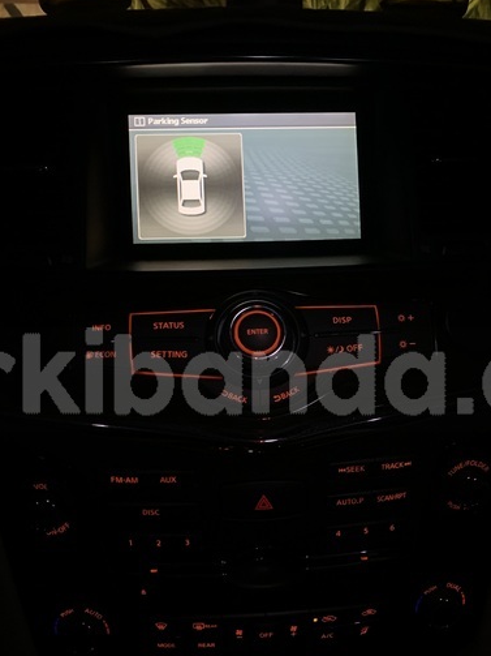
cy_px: 380
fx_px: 587
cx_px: 266
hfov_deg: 45.4
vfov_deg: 58.1
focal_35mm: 31
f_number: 1.8
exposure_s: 1/35
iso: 400
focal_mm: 4.25
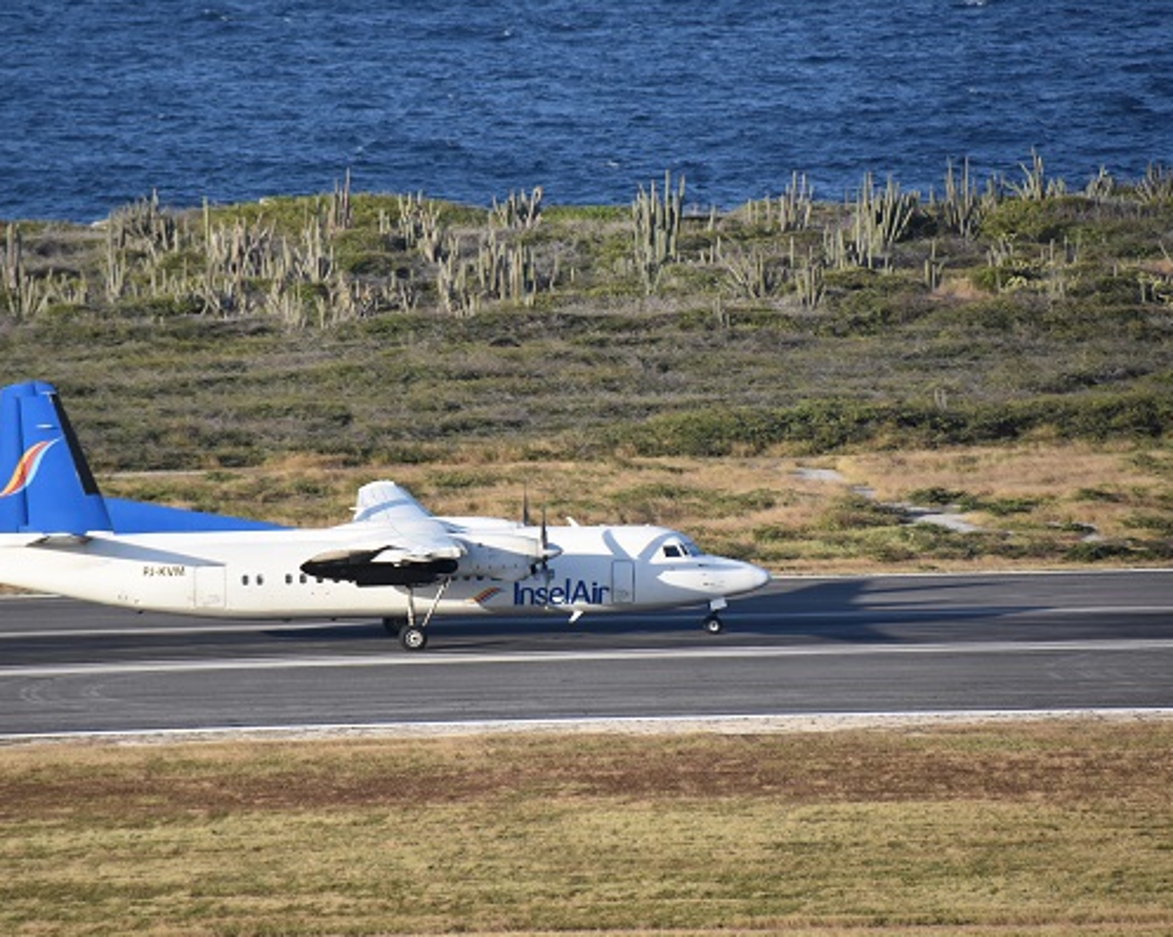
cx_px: 515
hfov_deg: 3.8
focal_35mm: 510
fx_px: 17695
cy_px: 470
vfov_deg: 3.0
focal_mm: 300
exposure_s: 1/2000
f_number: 5.6
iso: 800
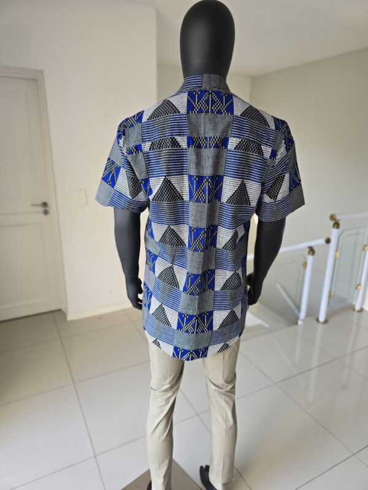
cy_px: 245
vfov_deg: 73.9
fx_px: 326
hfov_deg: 58.9
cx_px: 184
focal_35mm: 23
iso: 50
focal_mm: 6.3
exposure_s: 1/100
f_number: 1.7
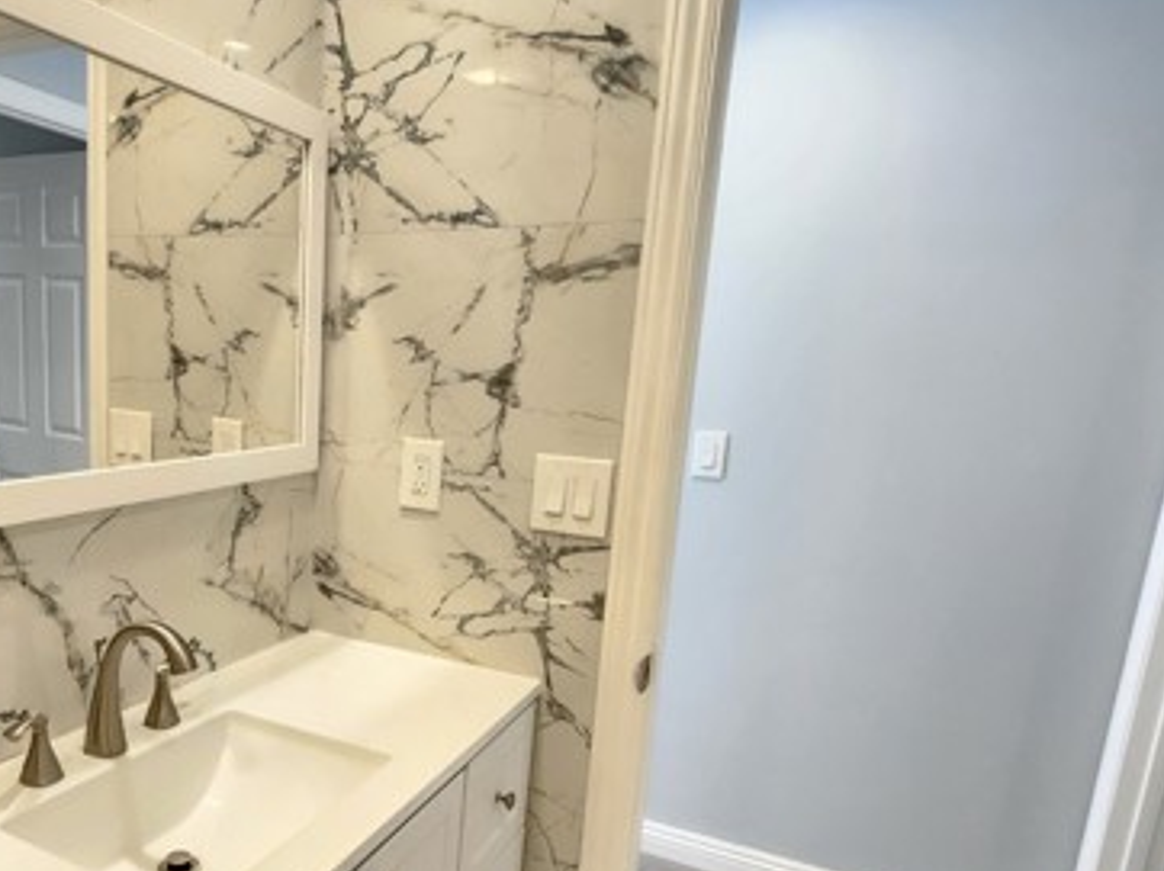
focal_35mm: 23
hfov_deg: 71.3
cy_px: 556
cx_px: 367
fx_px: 773
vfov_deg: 57.9
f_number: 2.2
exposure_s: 1/60
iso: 320
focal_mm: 2.2
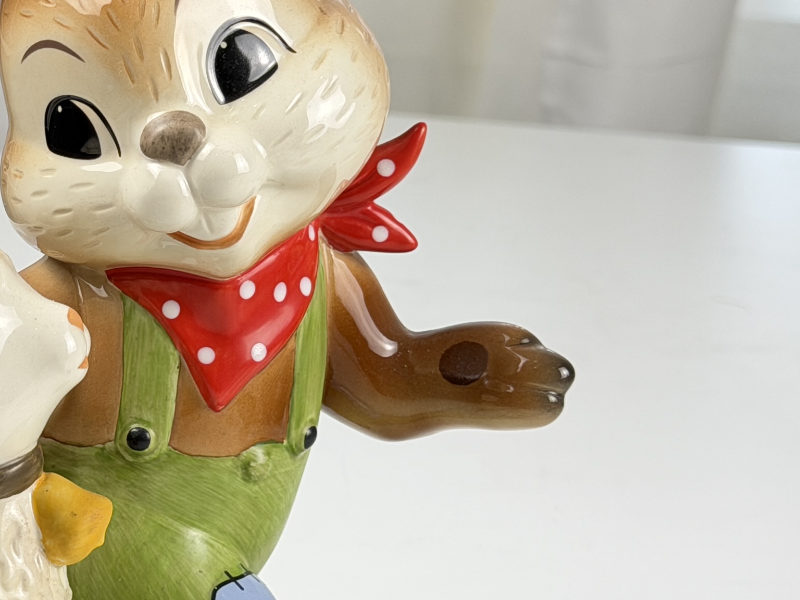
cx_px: -78
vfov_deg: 11.8
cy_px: 273
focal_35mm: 126
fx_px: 2912
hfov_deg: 15.2
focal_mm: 6.76
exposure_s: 1/100
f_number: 1.78
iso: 64
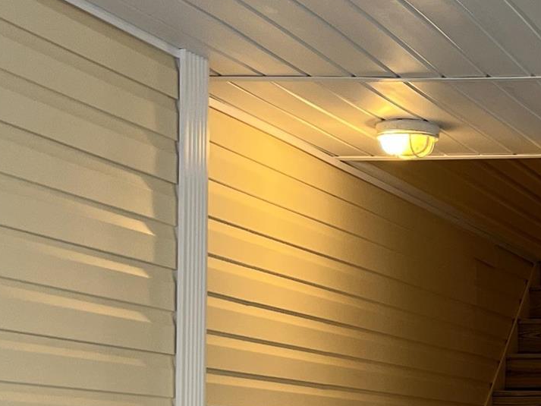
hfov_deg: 15.8
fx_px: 1751
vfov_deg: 13.1
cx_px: 876
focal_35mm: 112
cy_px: 364
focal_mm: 5.7
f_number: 1.5
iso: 80
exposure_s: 1/60
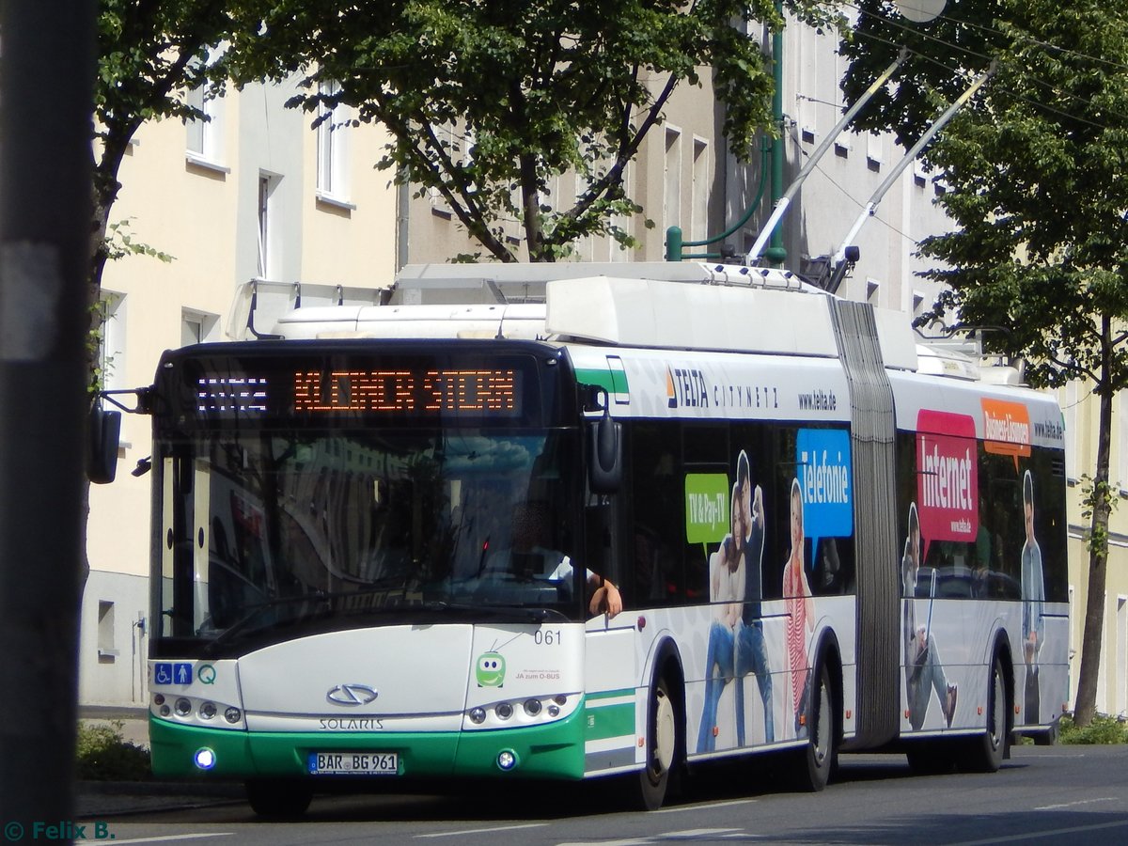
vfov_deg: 7.2
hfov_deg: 9.6
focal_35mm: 207
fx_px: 6745
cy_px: 423
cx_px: 564
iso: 125
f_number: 5.4
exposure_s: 1/1000
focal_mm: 37.1
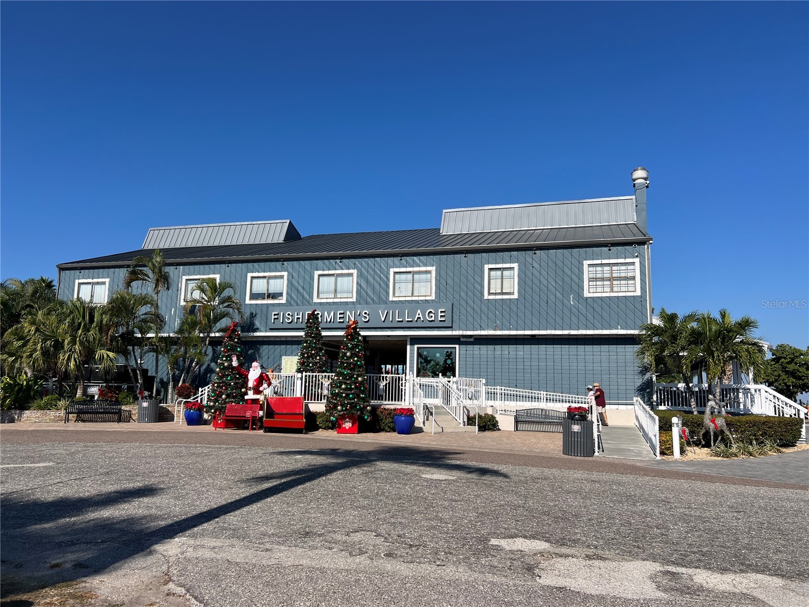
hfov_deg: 67.3
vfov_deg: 53.1
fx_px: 608
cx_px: 404
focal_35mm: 26
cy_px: 304
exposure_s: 1/6579
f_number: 1.5
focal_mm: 5.7
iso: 50
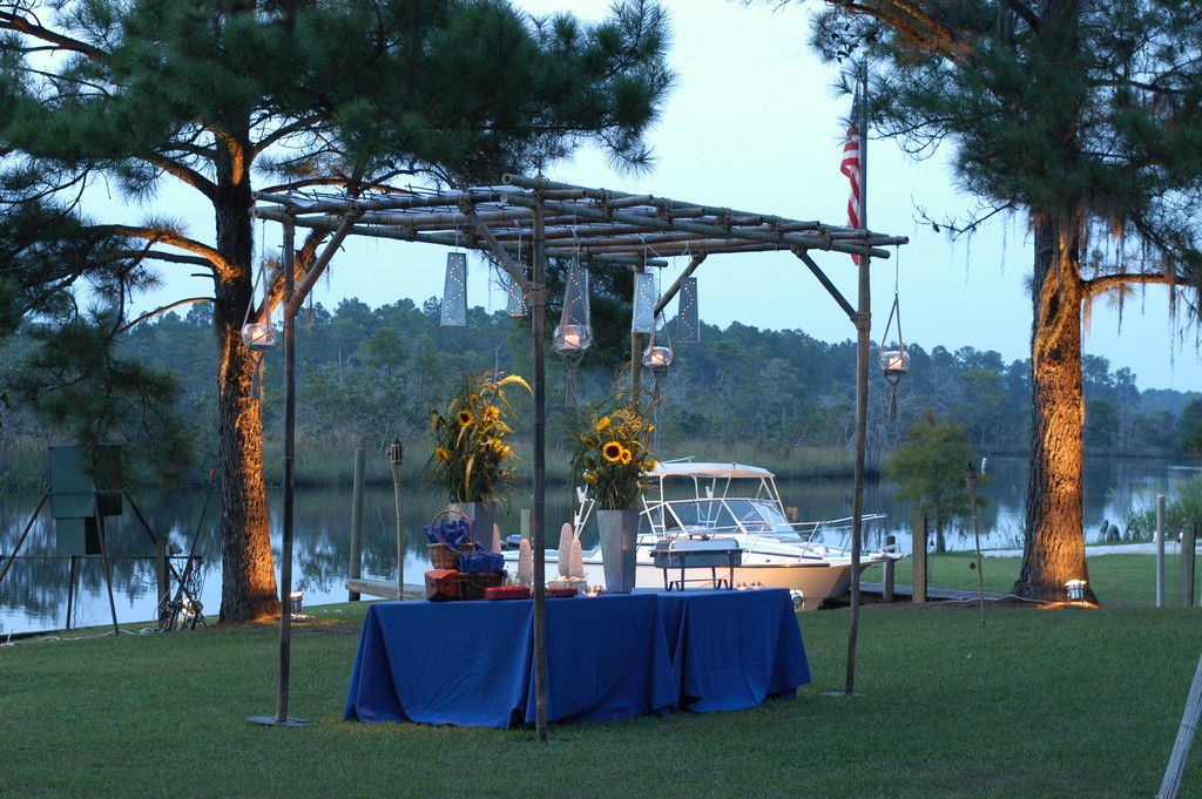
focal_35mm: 75
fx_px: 2502
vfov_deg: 18.2
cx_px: 601
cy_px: 400
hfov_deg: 27.0
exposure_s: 1/6
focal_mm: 50
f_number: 5
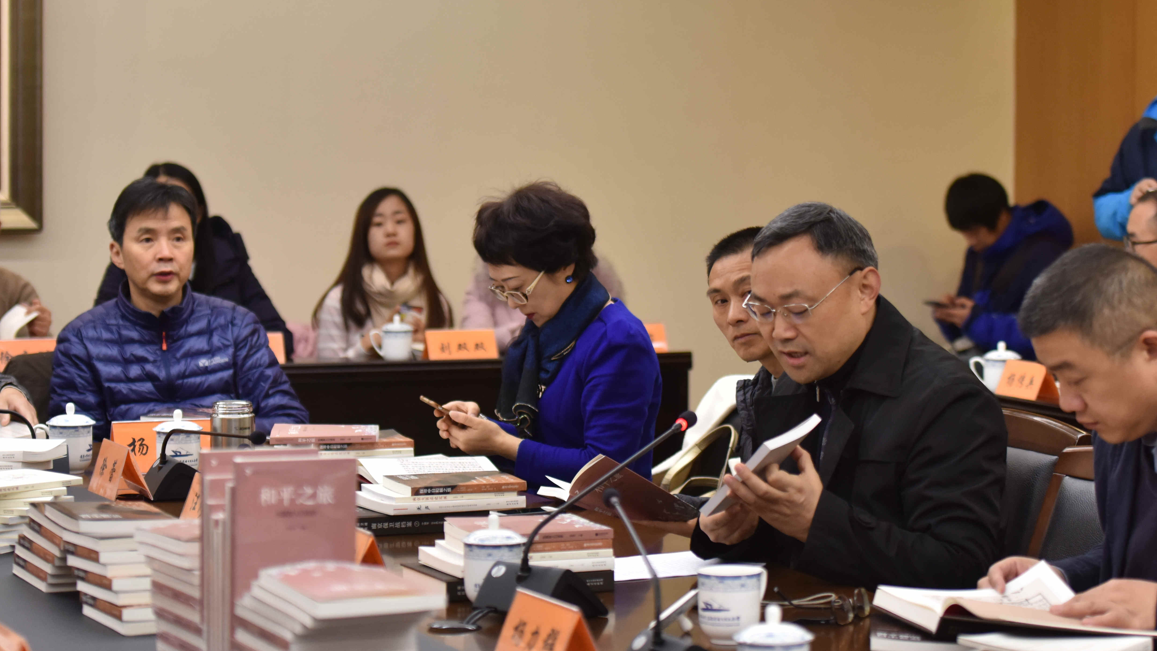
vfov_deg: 11.1
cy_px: 310
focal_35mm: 109
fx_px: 3344
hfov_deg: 19.6
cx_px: 623
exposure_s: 1/100
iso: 1600
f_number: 2.8
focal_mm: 70
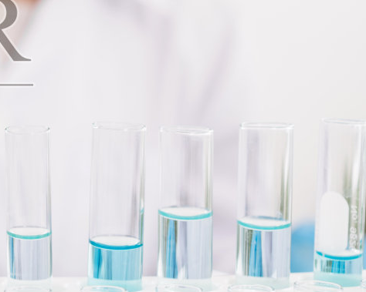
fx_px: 1202
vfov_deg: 13.8
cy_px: 47
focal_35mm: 111
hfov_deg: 16.5
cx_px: -95
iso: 160
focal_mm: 35
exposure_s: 1/100
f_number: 2.8
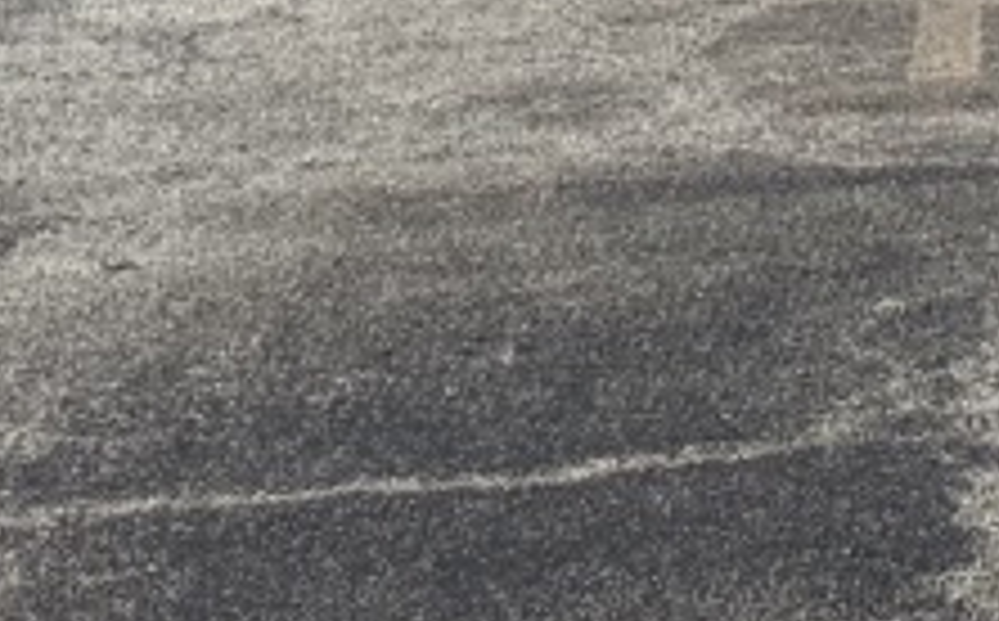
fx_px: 3996
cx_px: 2178
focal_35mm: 147
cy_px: -1354
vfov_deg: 7.6
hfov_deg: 12.2
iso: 80
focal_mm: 6.76
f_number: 1.78
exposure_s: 1/7092
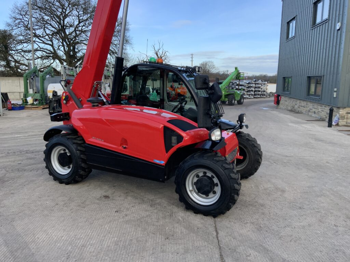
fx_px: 293
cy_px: 131
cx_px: 175
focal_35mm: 29
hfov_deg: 61.7
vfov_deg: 48.2
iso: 16
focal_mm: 3
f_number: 1.8
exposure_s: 1/551
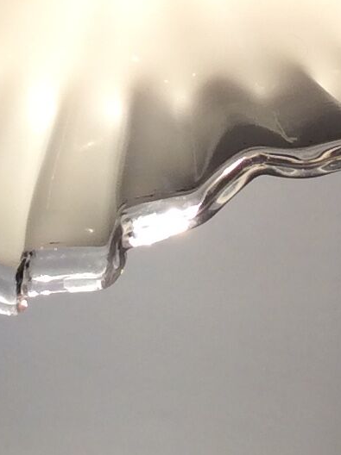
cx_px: 136
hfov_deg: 9.4
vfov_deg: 12.1
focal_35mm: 157
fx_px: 2065
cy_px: -189
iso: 32
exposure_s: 1/143
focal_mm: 3.3
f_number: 2.4
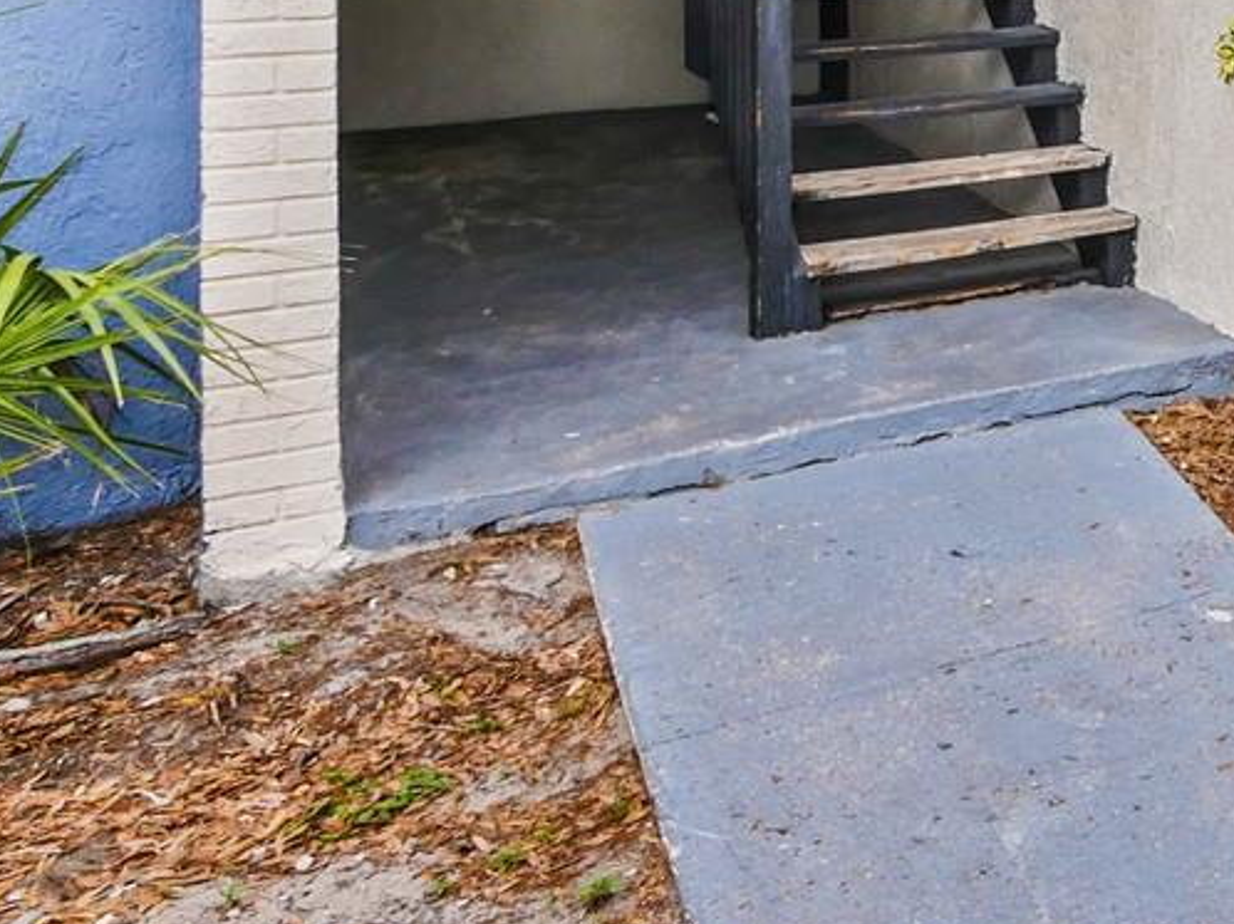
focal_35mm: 45
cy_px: -329
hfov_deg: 27.5
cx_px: 1888
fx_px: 1603
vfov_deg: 26.4
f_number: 5.6
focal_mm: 7
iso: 200
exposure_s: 1/250
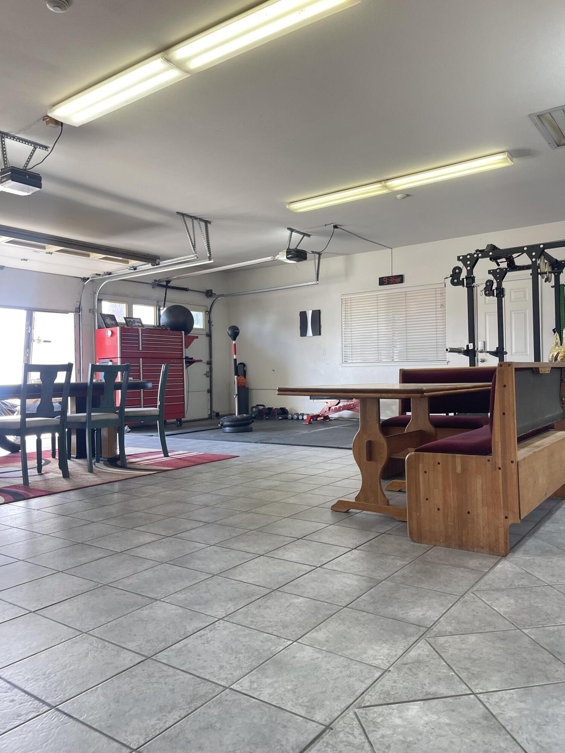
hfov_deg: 54.9
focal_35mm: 25
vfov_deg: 69.4
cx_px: 282
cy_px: 376
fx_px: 544
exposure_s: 1/120
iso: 125
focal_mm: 5.1
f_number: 1.6
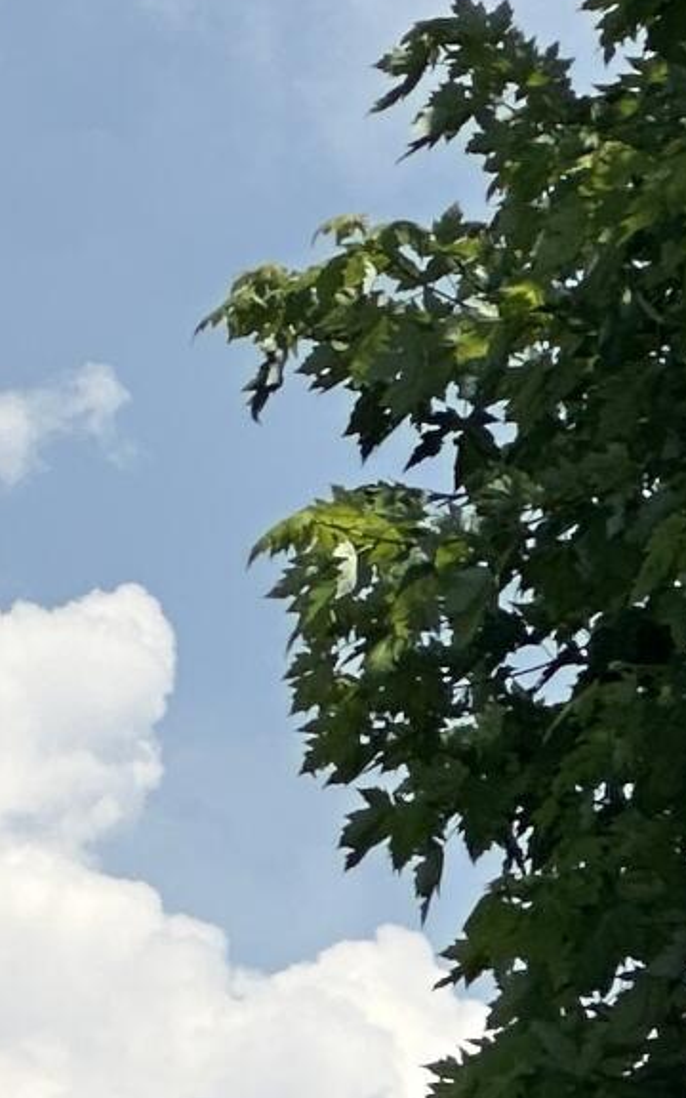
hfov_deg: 3.0
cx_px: -1368
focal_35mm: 425
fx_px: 12713
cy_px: 1382
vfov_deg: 4.9
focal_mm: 9
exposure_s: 1/1357
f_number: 2.8
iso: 32
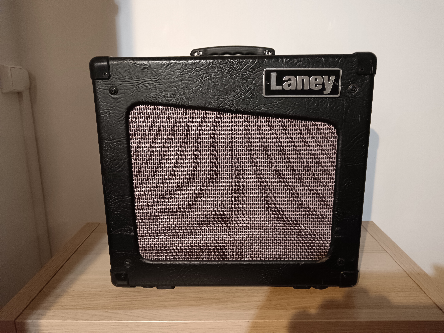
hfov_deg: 65.3
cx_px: 222
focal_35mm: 27
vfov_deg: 51.4
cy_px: 166
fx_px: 346
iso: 1292
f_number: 1.9
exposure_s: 1/25
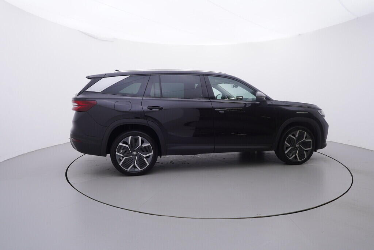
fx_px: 234
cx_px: 187
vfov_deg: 56.2
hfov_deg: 77.3
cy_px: 125
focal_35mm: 22
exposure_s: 1/80
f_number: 5
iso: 200
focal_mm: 15
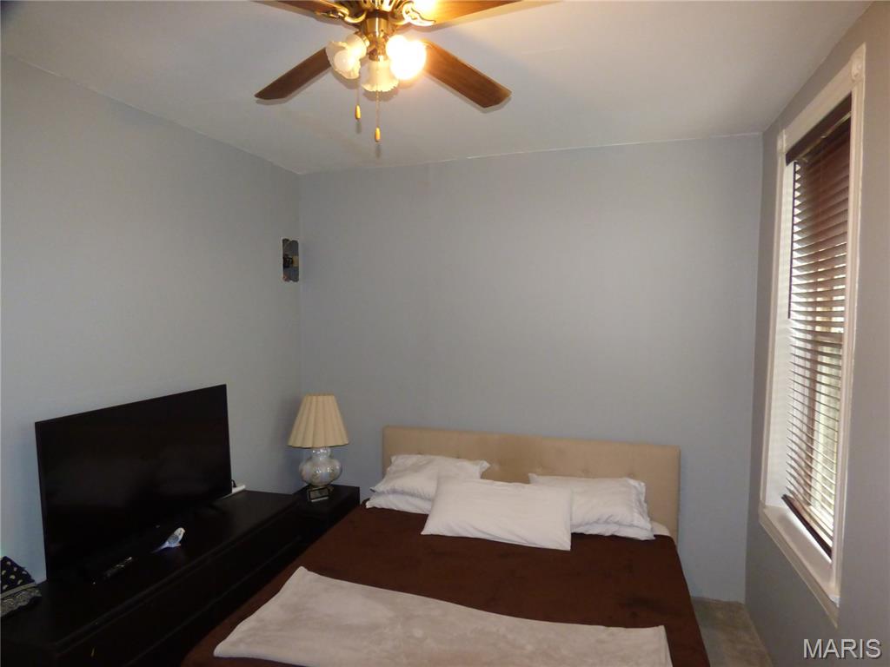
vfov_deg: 66.0
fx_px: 514
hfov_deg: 81.7
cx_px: 445
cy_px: 334
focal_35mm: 20
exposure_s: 1/60
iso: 640
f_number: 2.8
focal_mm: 3.58
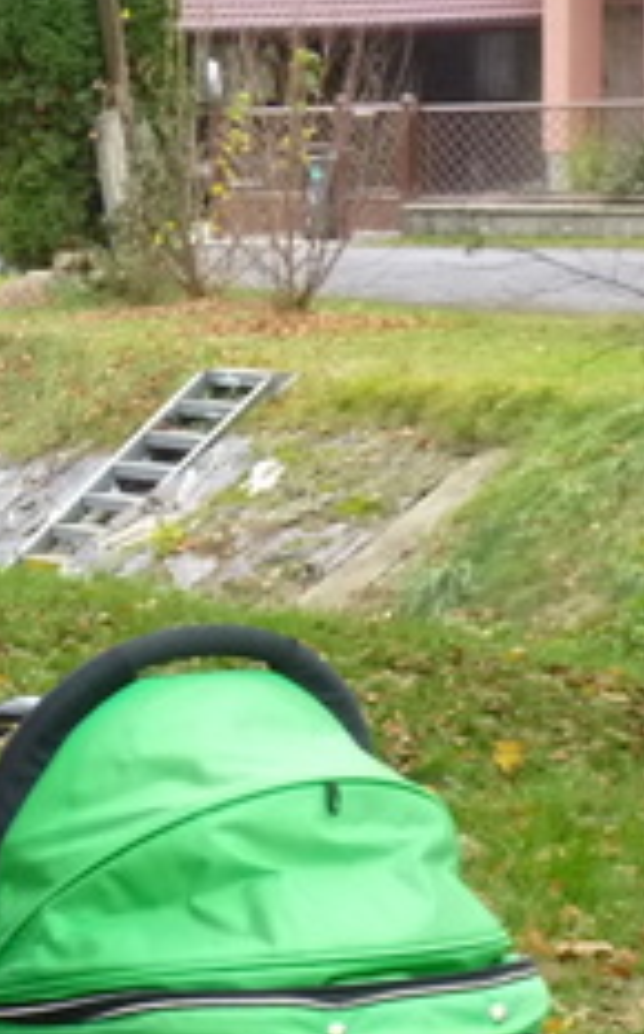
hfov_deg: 7.5
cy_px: 870
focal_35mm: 164
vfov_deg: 12.7
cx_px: -897
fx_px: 4620
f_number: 3.9
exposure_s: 1/60
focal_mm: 8
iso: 160
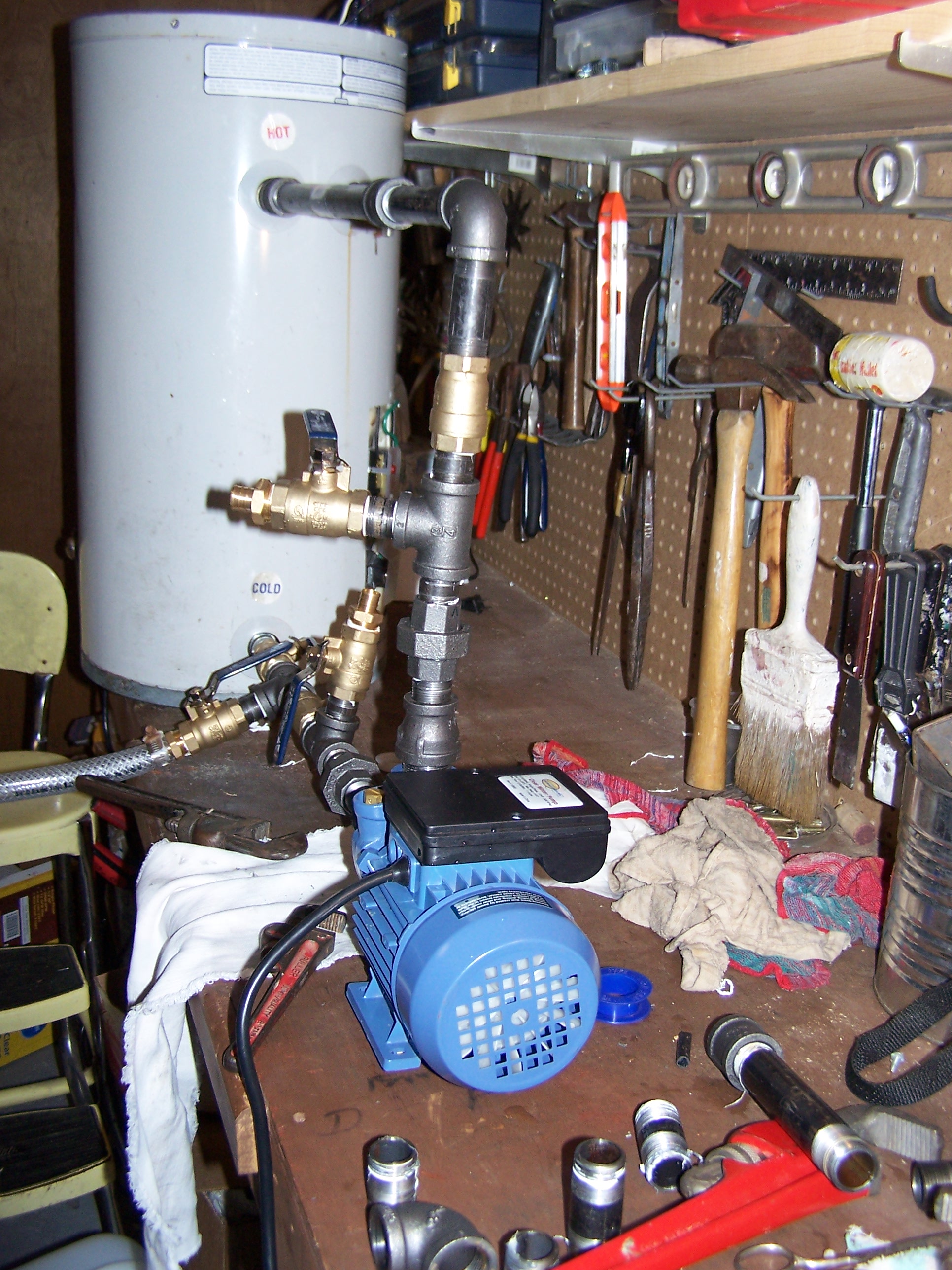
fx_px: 1393
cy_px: 635
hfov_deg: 37.7
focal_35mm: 38
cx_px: 476
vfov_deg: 49.0
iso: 140
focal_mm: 6.3
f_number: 2.8
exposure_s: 1/60
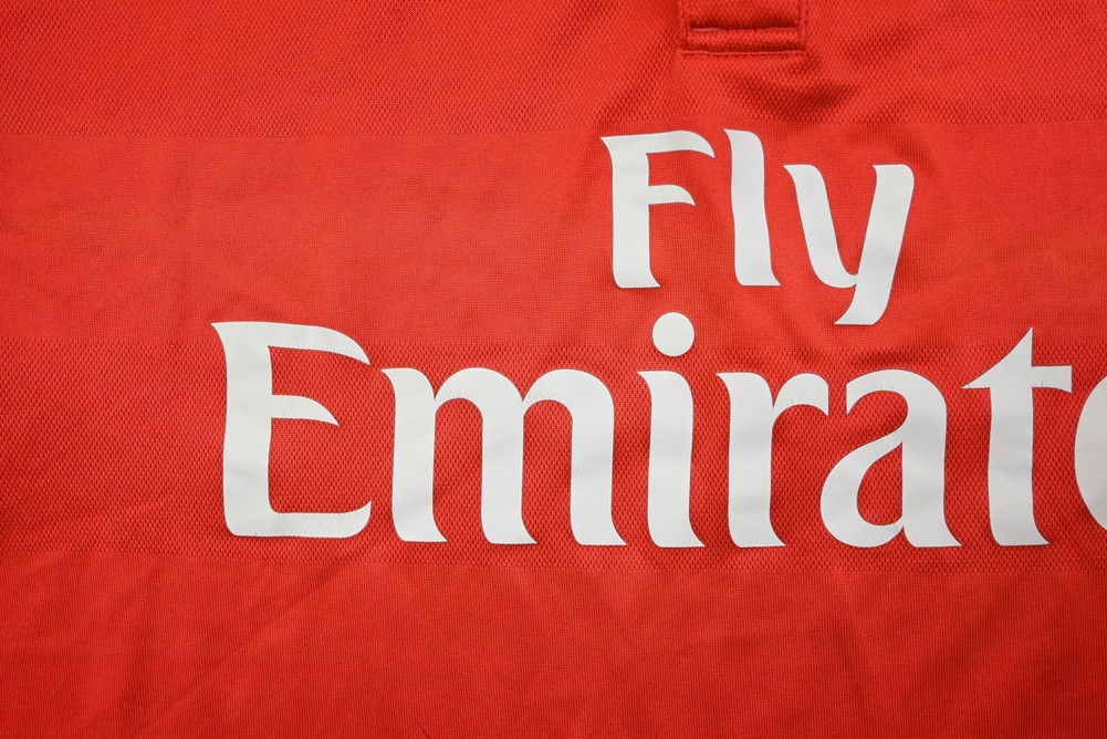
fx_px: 969
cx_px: 554
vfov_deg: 41.7
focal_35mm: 32
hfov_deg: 59.5
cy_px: 370
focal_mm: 31.5
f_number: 5
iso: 200
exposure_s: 1/125
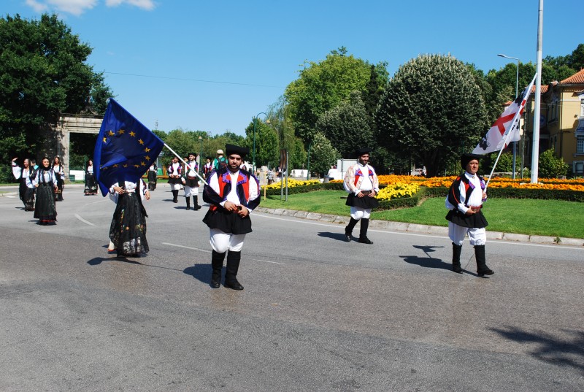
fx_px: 585
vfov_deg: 37.0
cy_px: 196
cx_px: 292
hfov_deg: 53.0
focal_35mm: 36
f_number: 8
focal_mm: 24
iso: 100
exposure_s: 1/250
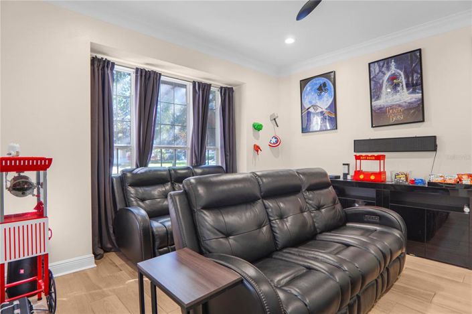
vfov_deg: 67.3
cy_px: 157
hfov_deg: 90.0
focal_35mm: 18
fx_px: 236
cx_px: 236
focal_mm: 12
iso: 500
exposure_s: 1/30
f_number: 2
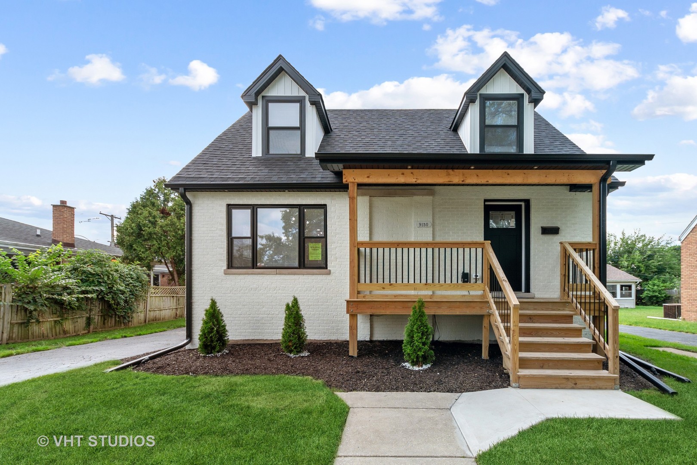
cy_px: 232
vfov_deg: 77.3
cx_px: 348
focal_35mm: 15
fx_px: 290
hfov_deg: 100.4
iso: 250
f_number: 7.1
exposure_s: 1/200
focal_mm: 10
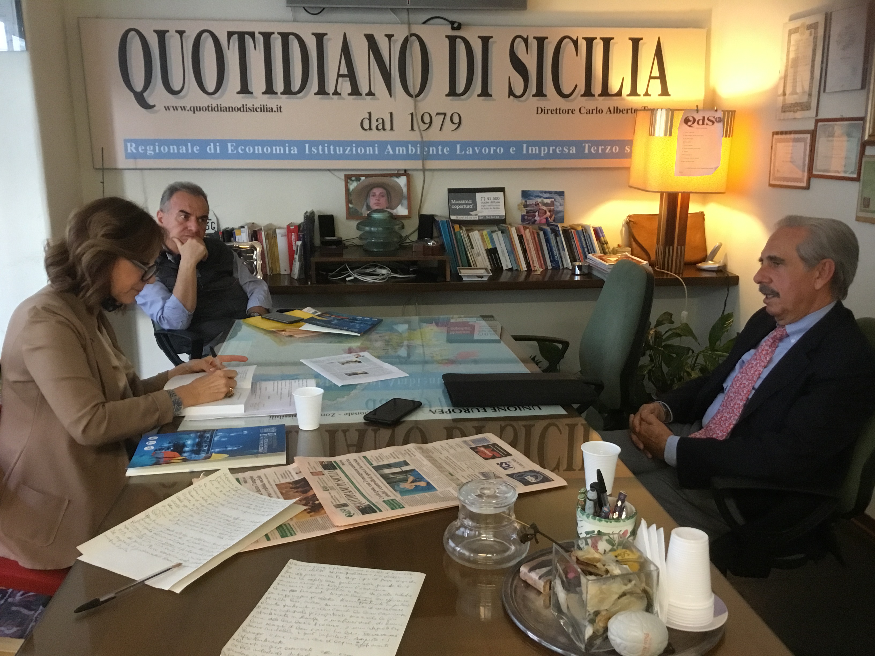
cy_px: 328
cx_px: 438
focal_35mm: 31
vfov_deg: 45.4
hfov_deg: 58.4
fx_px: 784
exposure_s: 1/25
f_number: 2.4
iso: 200
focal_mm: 3.3
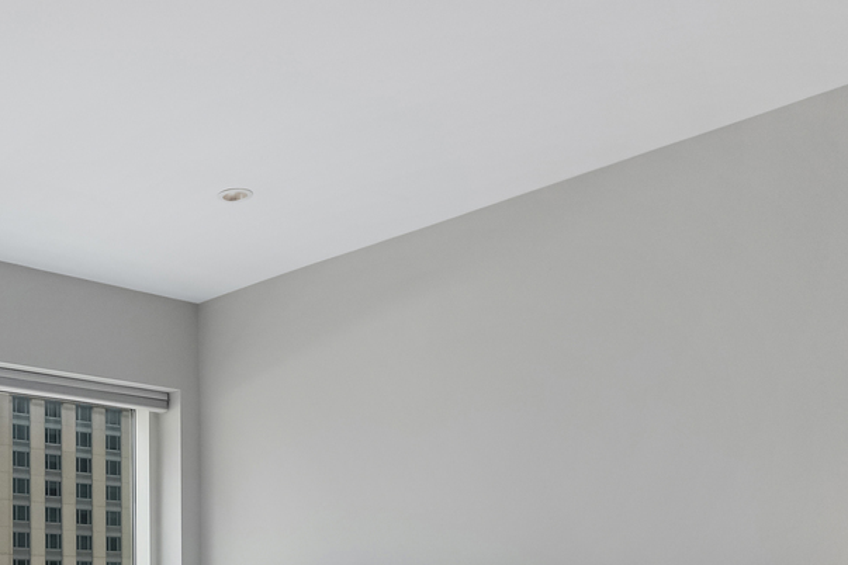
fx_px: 1013
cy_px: 614
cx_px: 58
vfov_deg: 28.5
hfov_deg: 41.2
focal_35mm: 43
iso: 320
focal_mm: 11
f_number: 8
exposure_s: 1/1000
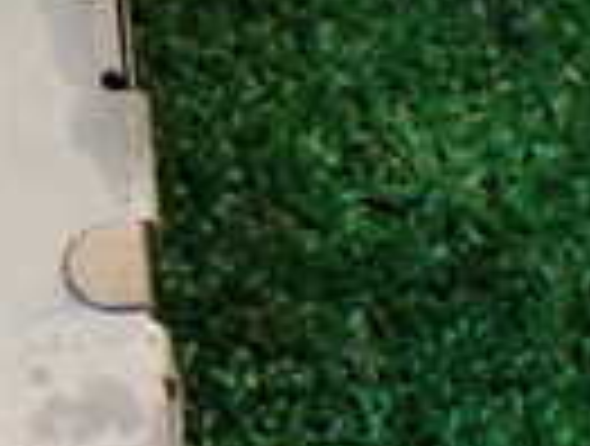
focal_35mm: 137
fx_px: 2341
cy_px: 126
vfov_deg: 10.9
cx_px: -396
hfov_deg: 13.2
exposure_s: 1/125
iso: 160
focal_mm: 5.4
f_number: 2.3
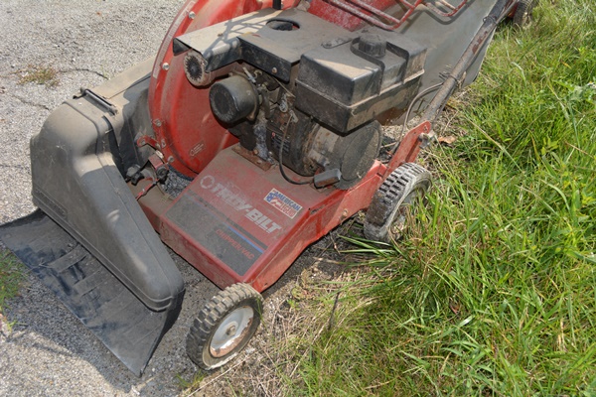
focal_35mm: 36
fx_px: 596
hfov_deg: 53.1
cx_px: 298
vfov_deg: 36.9
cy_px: 198
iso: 100
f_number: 6.3
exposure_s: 1/200
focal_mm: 24
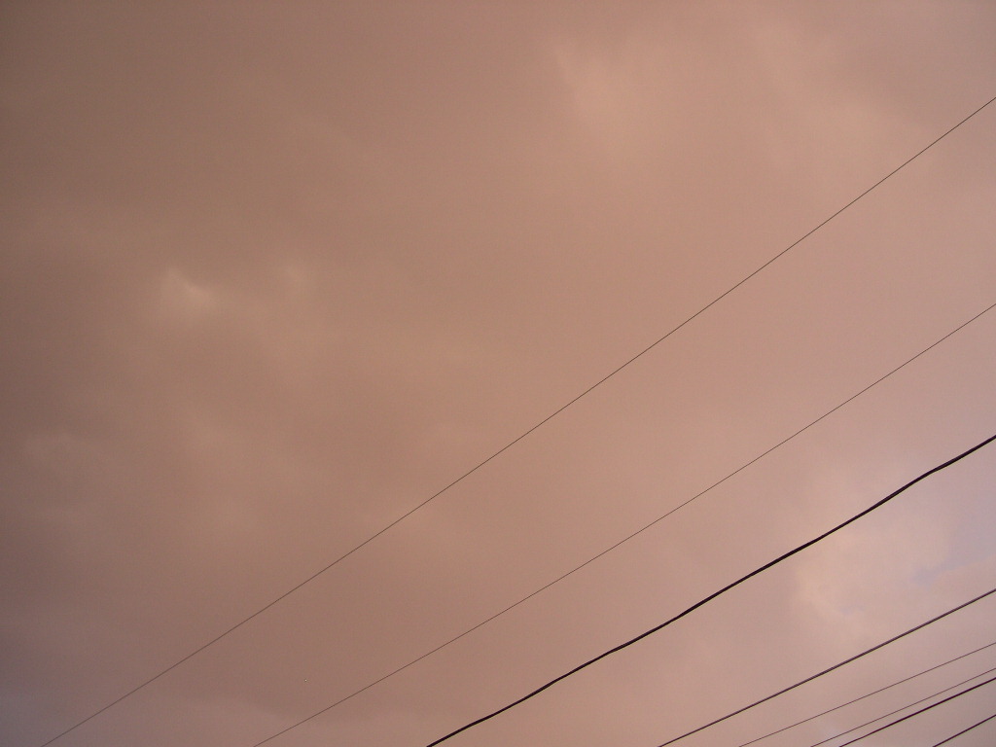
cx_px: 498
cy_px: 374
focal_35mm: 38
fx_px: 1093
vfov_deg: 37.7
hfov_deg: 49.0
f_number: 2.8
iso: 100
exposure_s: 1/86.1
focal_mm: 8
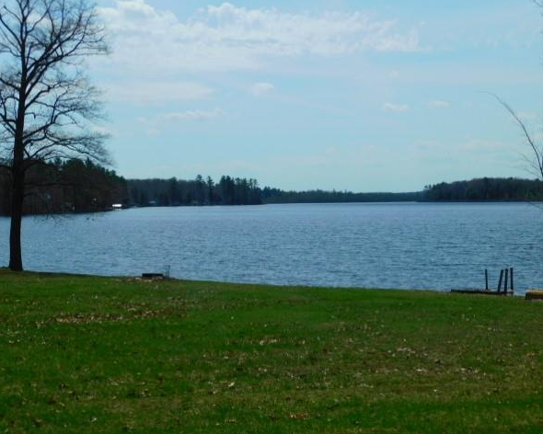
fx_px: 868
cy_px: 219
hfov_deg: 34.7
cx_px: 267
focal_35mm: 54
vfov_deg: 28.1
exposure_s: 1/800
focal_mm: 9
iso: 125
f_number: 7.6
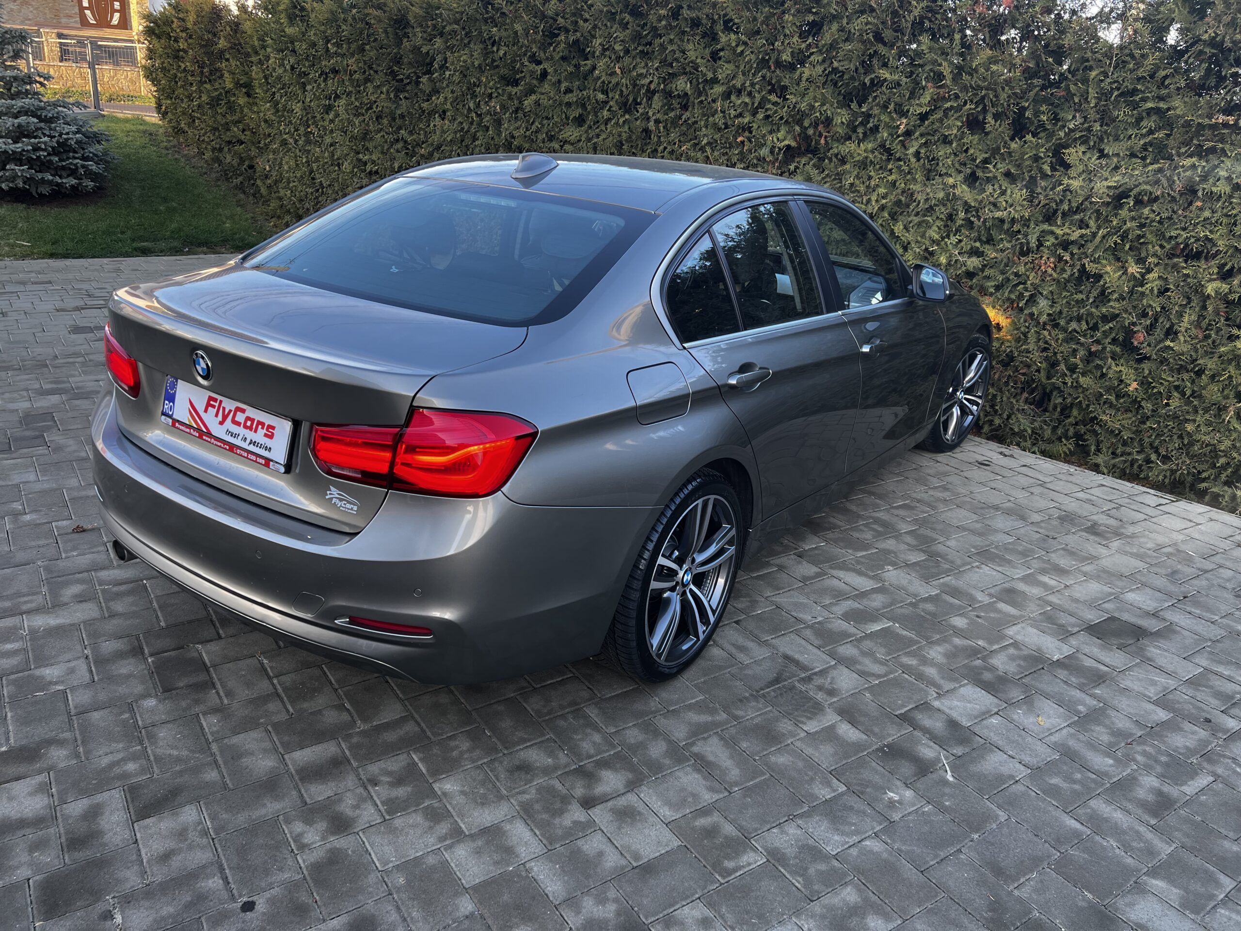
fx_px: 932
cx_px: 620
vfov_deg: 53.1
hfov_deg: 67.3
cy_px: 466
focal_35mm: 26
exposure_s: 1/206
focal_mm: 5.7
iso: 50
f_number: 1.5
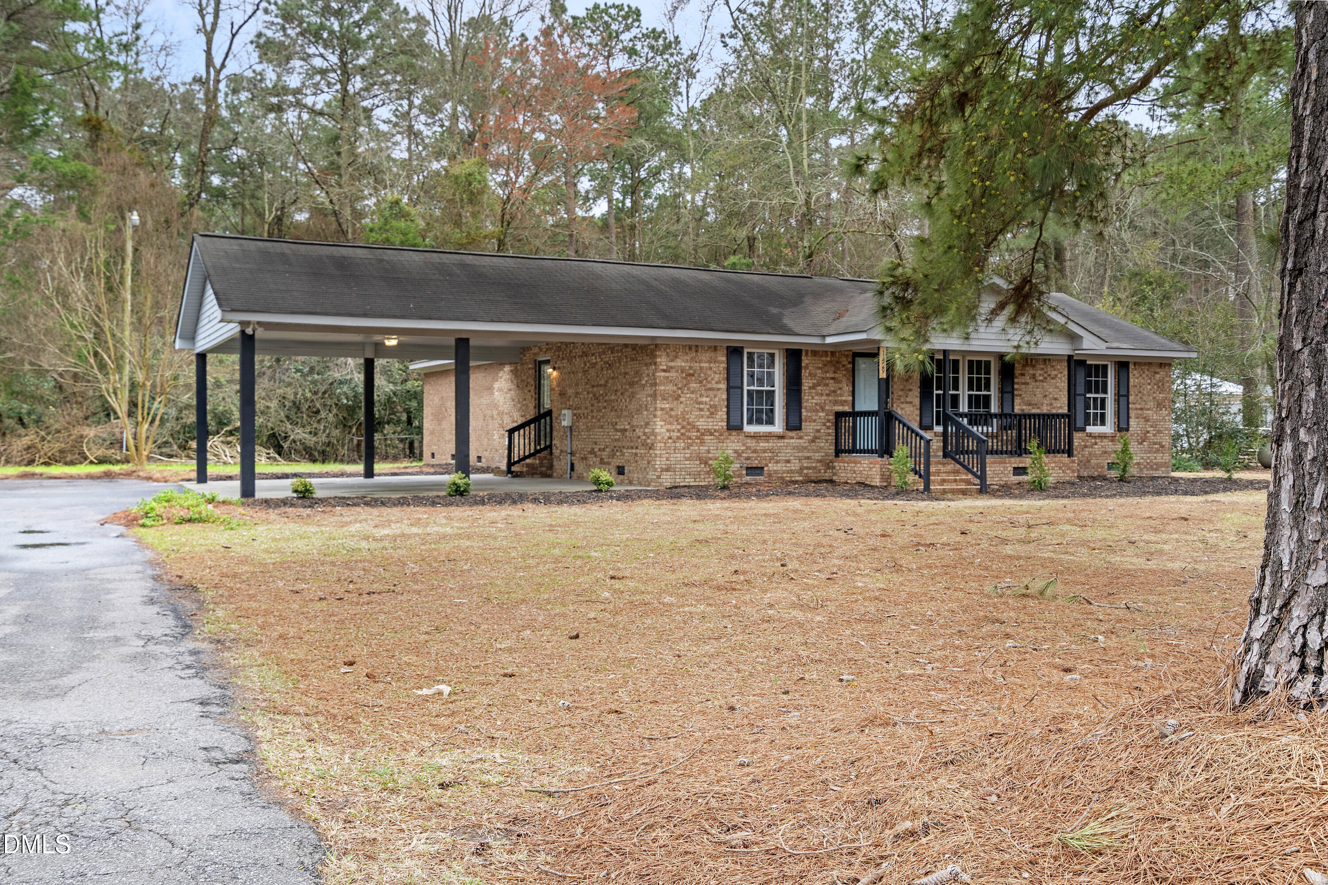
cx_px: 664
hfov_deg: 57.2
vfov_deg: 40.0
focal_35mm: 33
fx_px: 1217
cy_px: 442
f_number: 8
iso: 400
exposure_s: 1/20
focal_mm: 33
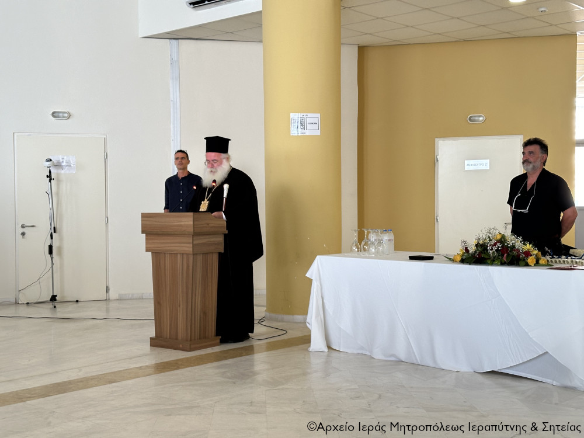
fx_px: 810
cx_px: 292
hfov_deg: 39.7
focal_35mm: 48
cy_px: 219
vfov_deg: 30.3
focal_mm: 6.86
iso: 100
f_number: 1.78
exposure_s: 1/50
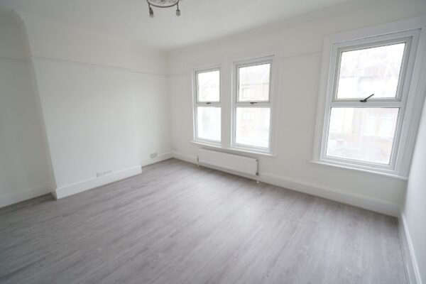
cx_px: 213
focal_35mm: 16
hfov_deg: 96.7
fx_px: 189
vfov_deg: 73.7
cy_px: 142
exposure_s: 1/30
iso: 400
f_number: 5
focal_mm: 16
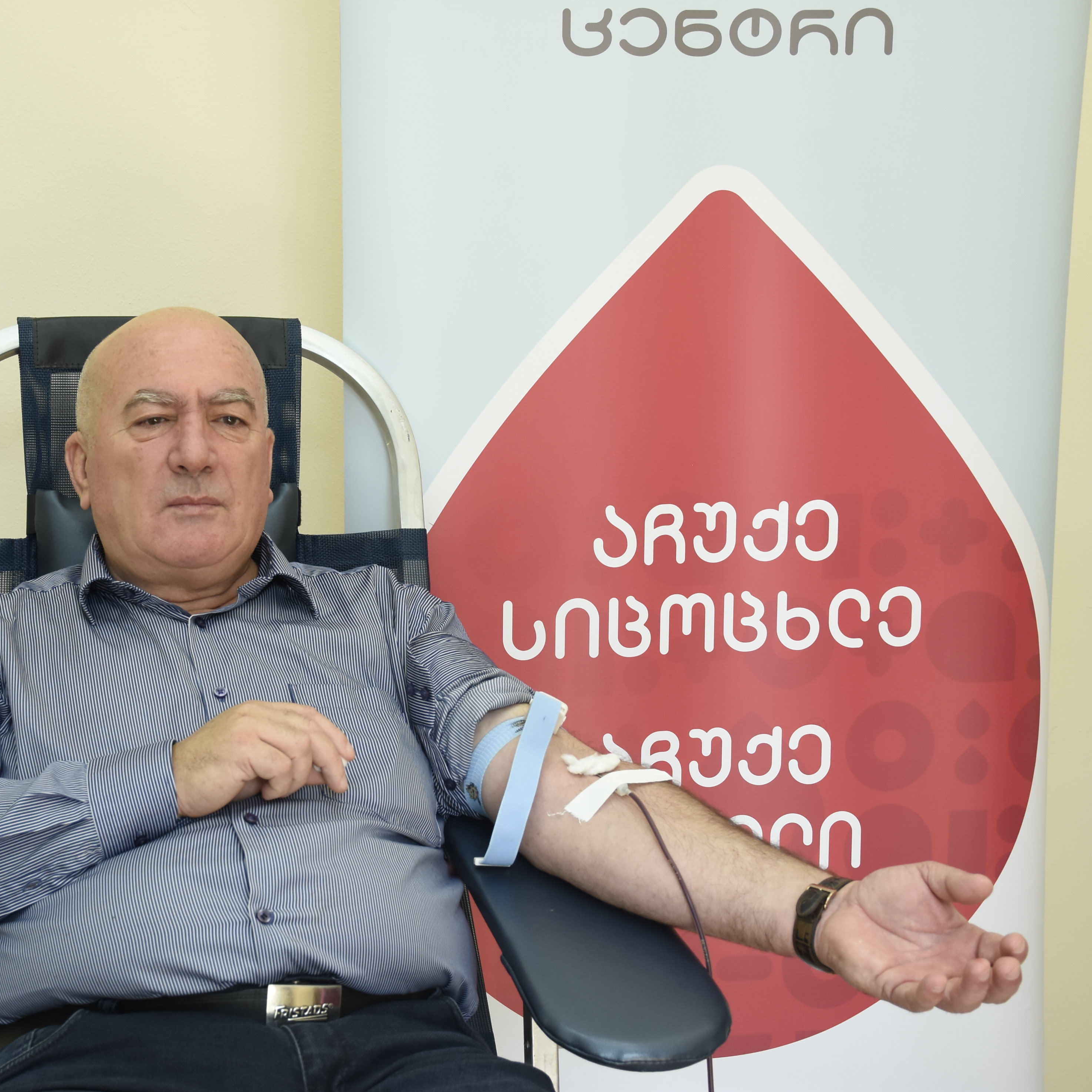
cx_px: 346
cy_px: 541
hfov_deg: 25.9
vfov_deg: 26.1
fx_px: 2356
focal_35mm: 66
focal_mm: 34
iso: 640
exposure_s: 1/160
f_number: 5.6
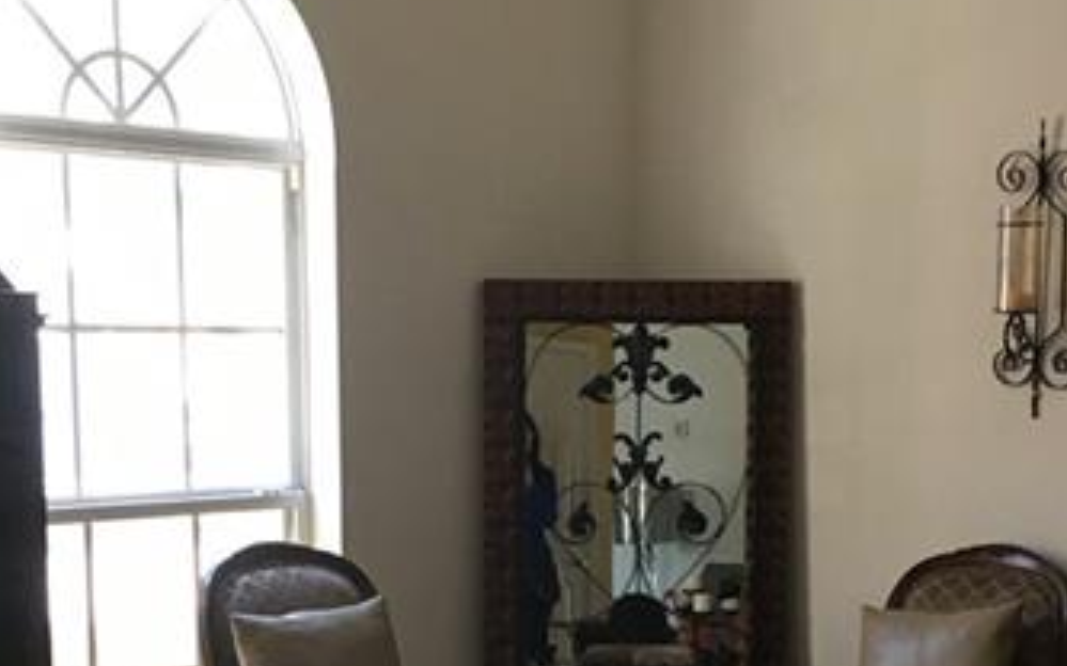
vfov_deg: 17.9
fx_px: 2064
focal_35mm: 71
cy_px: 666
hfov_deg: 28.9
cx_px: 612
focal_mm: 4.15
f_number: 2.2
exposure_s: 1/30
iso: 80
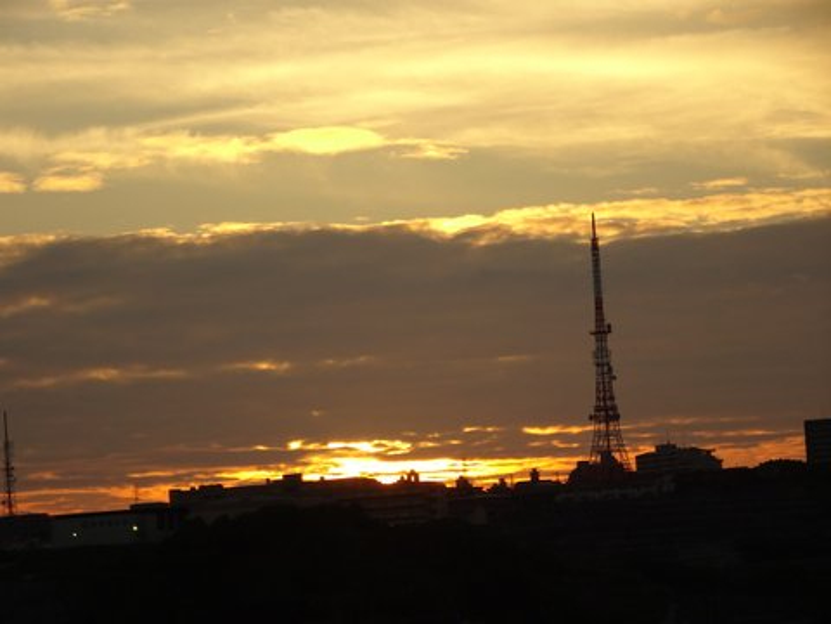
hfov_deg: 12.1
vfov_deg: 9.1
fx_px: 3913
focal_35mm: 163
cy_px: 312
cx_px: 416
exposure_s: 1/250
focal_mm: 27.93
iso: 80
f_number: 5.6
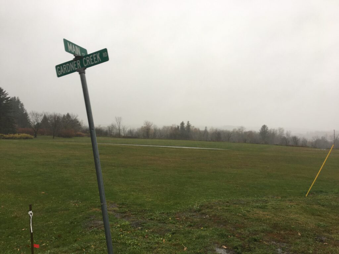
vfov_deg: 48.2
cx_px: 170
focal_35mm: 29
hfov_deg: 61.7
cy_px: 127
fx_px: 284
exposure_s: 1/120
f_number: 2.2
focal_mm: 4.15
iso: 32
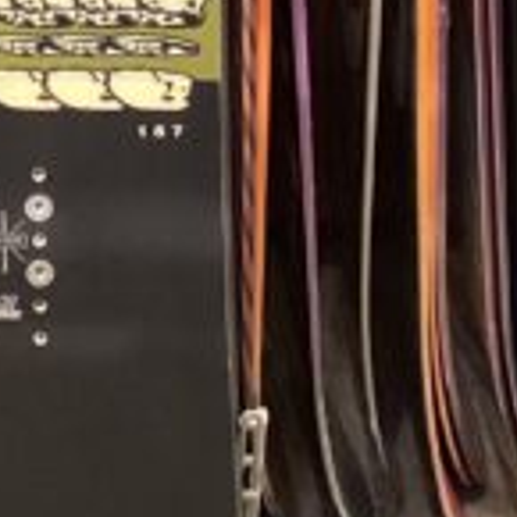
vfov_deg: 10.9
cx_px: -14
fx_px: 2552
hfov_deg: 11.4
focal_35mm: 151
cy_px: -364
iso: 320
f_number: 2.4
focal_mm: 3.3
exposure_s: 1/30
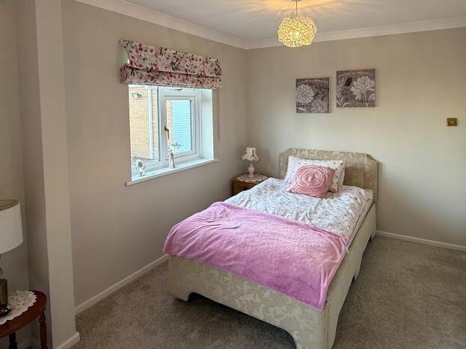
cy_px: 119
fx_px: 310
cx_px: 257
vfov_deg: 57.7
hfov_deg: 73.7
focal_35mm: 23
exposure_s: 1/100
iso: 125
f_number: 2.2
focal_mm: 2.22
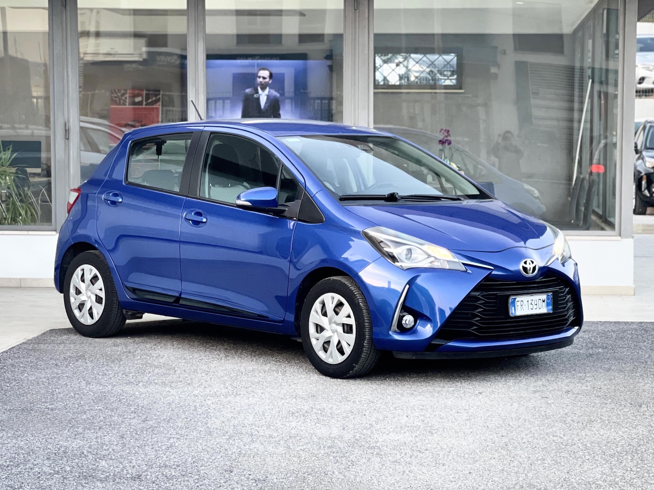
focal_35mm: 64
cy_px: 245
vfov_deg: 22.9
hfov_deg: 30.3
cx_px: 327
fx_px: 1209
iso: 200
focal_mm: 7.5
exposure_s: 1/121
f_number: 2.2
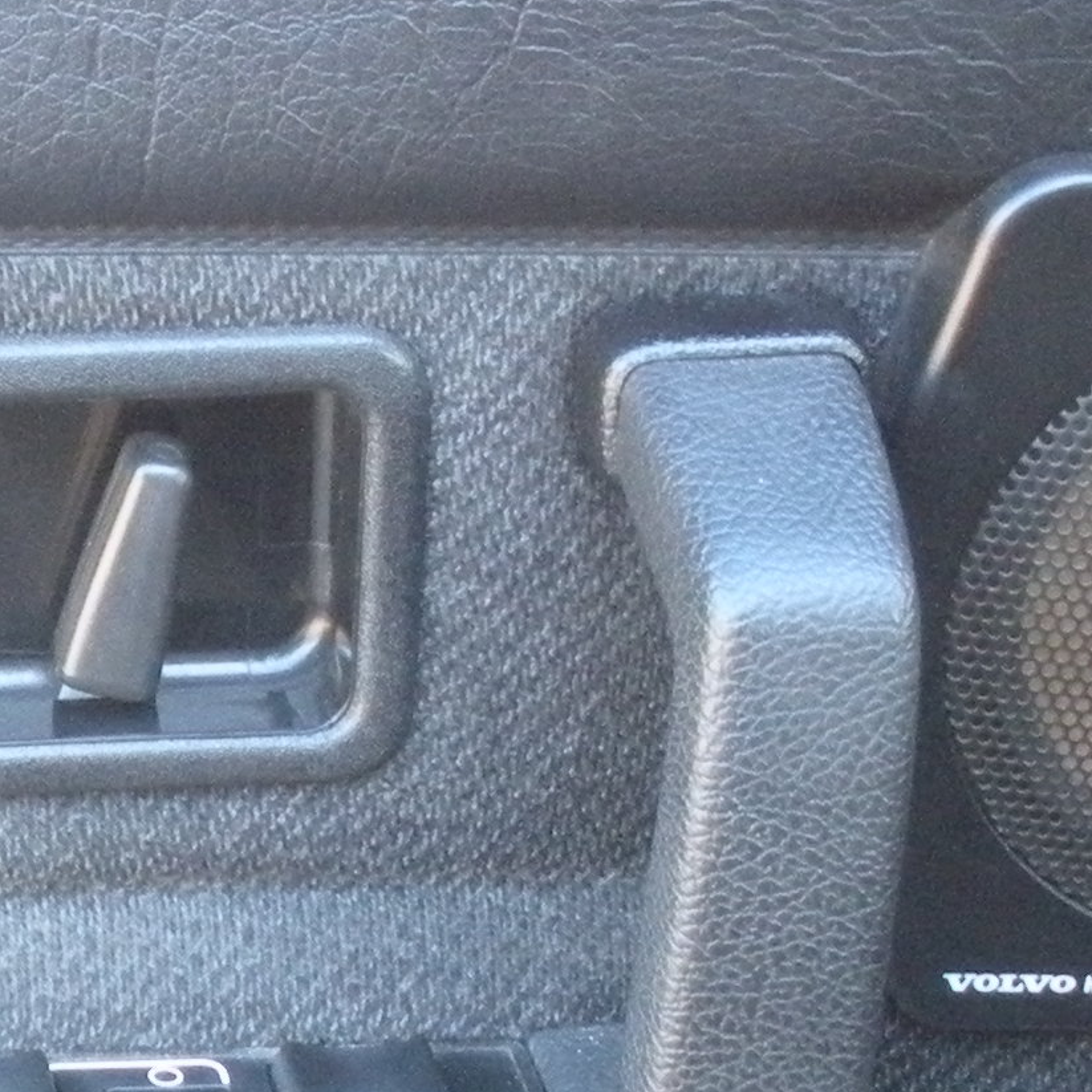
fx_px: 5032
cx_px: -362
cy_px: 1075
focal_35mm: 141
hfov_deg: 12.0
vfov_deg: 12.3
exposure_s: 1/42.5
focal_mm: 6.3
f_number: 3.5
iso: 400
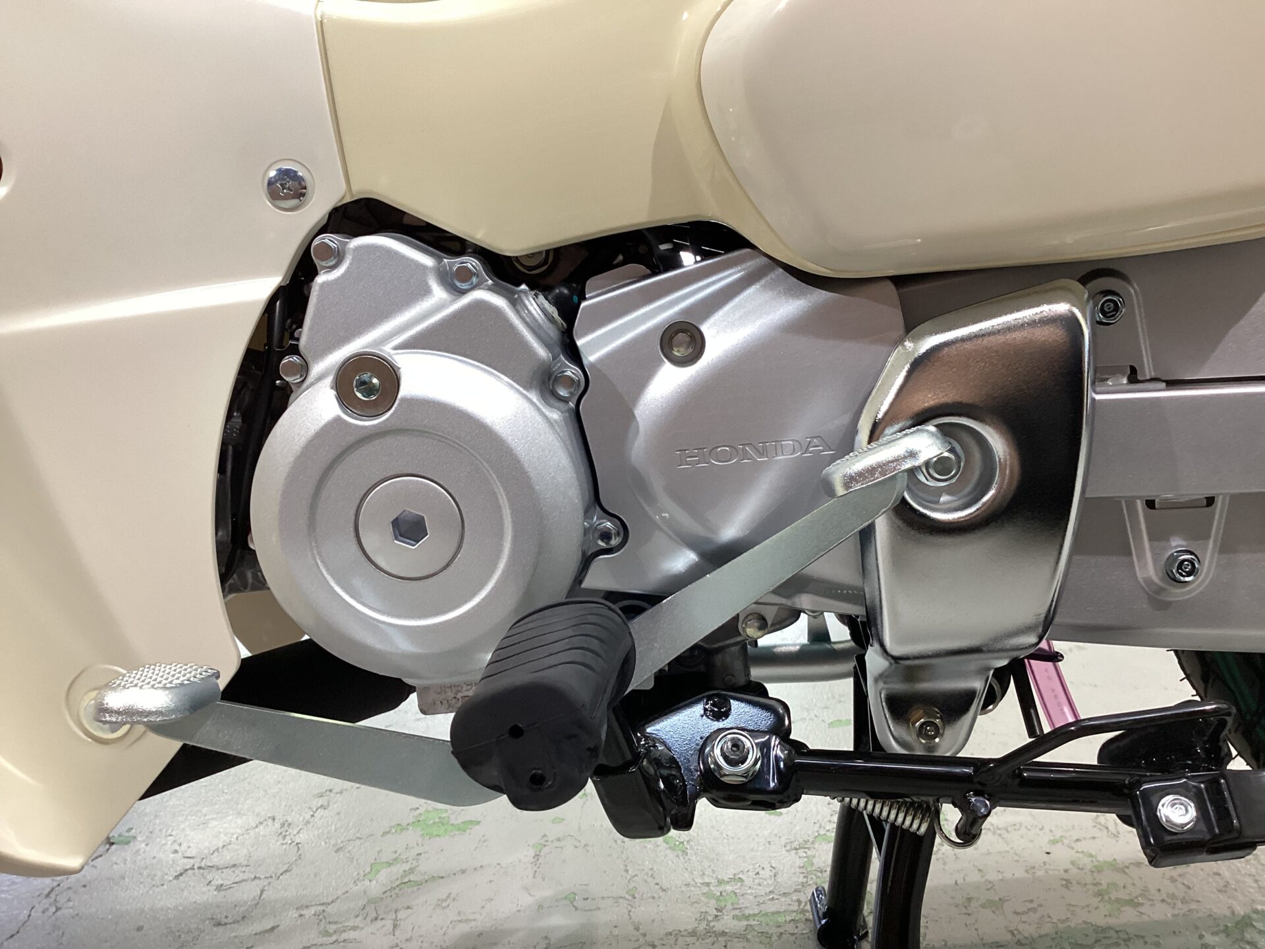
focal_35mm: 31
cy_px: 474
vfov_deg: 45.4
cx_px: 632
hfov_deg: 58.4
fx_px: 1133
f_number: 2.4
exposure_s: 1/60
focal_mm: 3.3
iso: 160
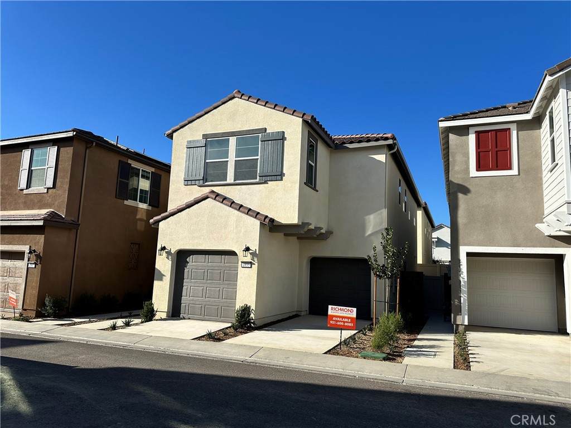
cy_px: 214
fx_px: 396
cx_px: 286
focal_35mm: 24
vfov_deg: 56.8
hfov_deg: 71.6
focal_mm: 6.86
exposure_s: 1/4762
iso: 80
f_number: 1.78
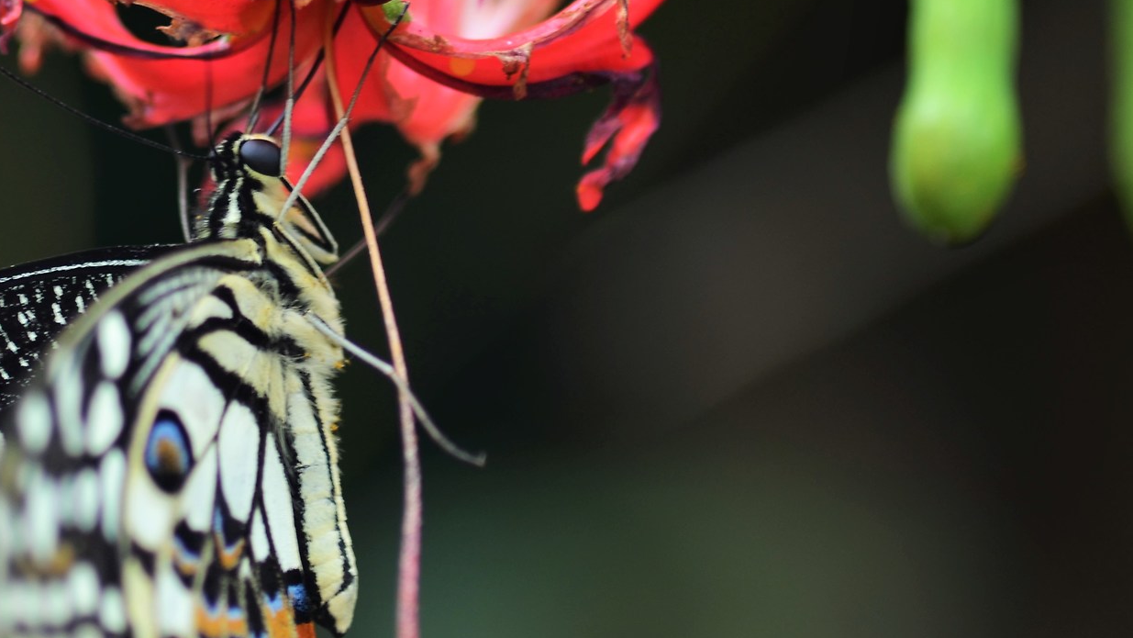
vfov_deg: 3.8
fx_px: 9615
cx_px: 194
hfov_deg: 6.7
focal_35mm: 320
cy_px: 231
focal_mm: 105
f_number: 2.8
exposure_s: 1/80
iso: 100
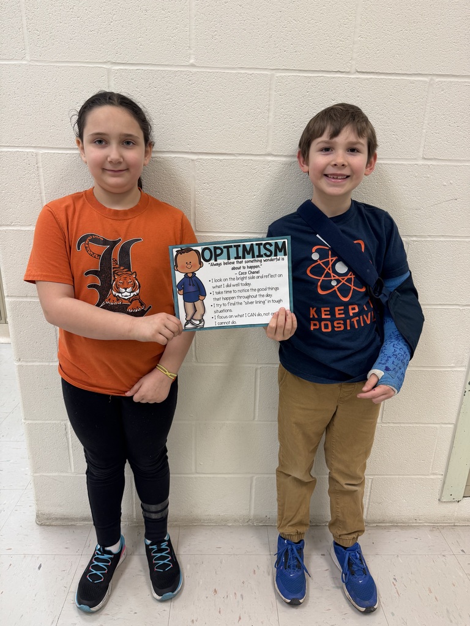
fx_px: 434
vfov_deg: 71.6
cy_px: 313
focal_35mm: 24
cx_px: 235
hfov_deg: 56.8
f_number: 1.78
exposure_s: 1/60
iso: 125
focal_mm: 6.76
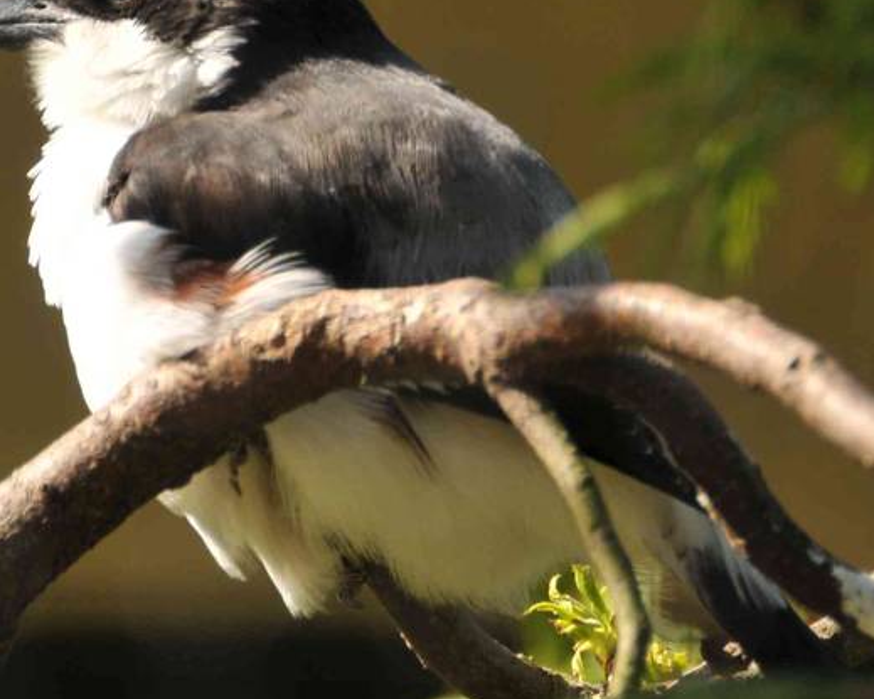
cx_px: 402
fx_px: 22422
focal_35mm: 867
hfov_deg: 2.2
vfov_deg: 1.8
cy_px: 147
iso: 200
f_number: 5.6
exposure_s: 1/320
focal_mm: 200
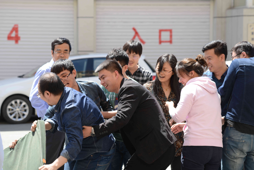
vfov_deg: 9.2
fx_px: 1059
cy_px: 85
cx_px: 127
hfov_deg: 13.7
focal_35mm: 150
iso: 200
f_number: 7.1
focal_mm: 150
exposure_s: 1/200
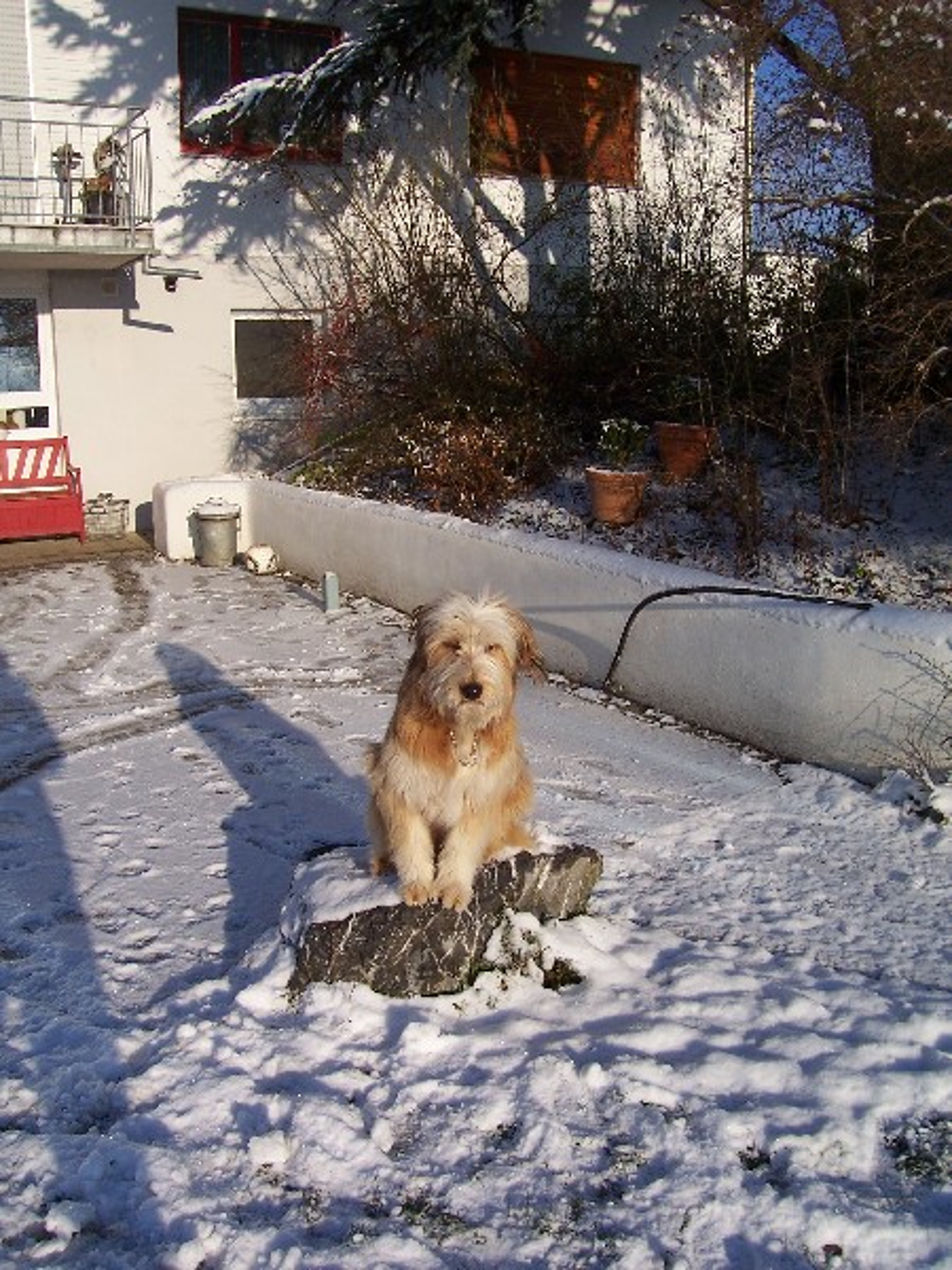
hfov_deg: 41.8
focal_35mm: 34
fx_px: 1247
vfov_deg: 54.0
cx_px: 476
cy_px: 635
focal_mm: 5.6
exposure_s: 1/750
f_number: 5.6
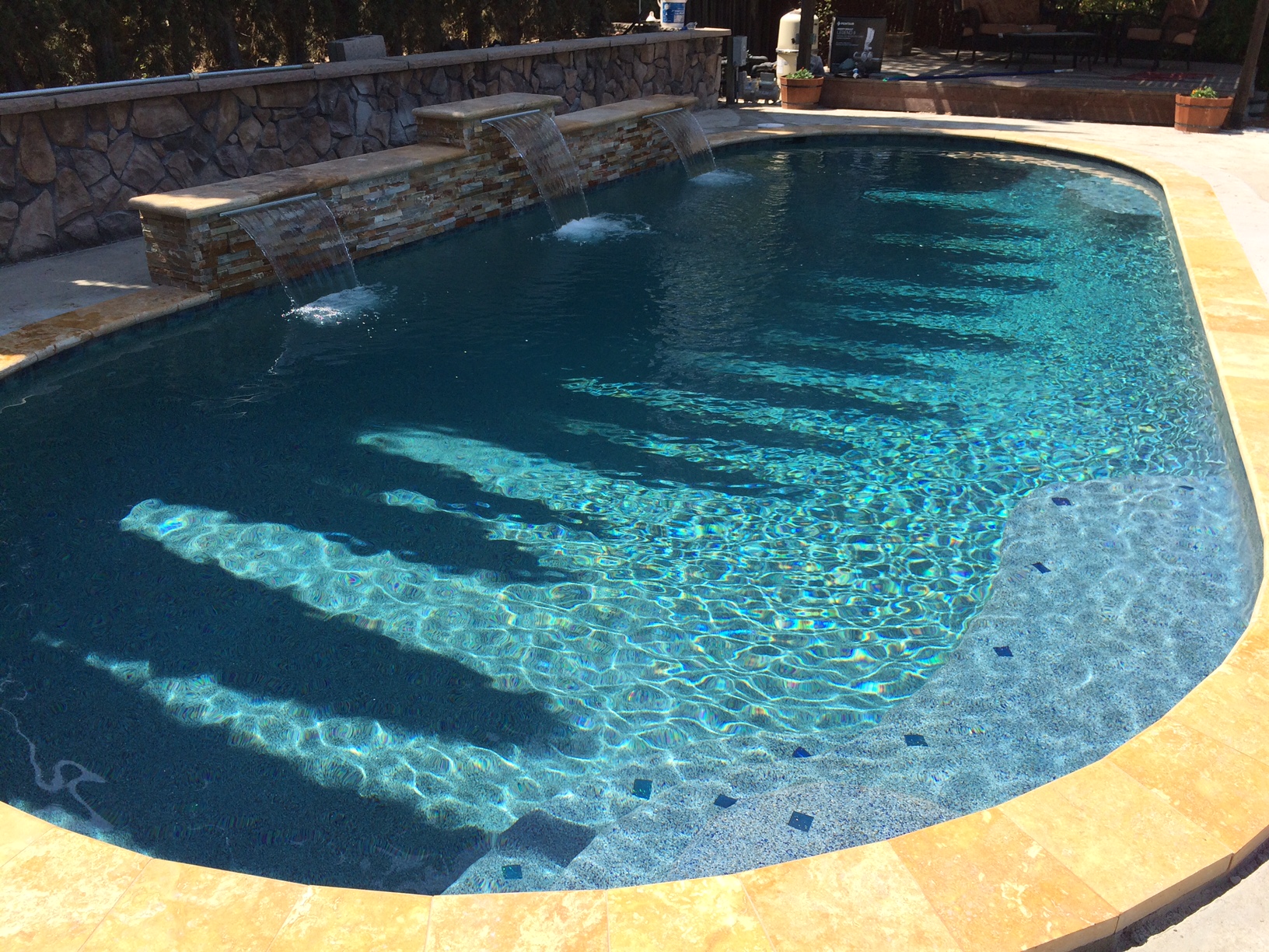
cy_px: 476
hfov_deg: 61.7
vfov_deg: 48.2
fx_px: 1063
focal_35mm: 29
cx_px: 634
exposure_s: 1/1208
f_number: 2.2
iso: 32
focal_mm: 4.15
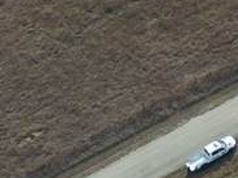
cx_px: 607
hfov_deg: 10.0
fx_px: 1160
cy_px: -285
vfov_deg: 7.9
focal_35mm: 169
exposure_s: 1/2000
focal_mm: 6.72
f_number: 1.7
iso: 140
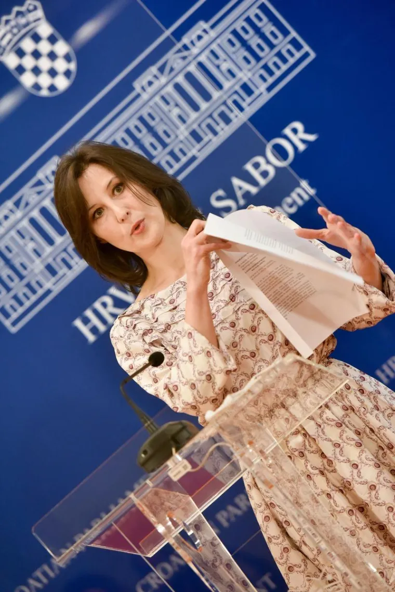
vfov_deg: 12.8
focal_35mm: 160
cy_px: 296
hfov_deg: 8.6
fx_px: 2632
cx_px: 198
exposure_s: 1/160
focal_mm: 160
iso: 1600
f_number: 4
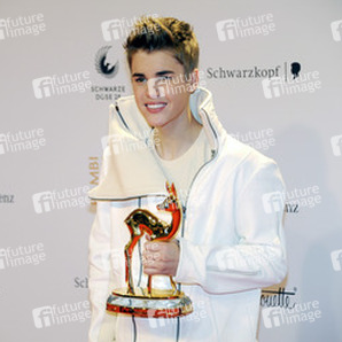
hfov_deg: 9.1
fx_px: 2157
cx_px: 146
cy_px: 171
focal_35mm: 193
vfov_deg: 9.1
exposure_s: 1/160
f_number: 5.6
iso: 1000
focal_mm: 150
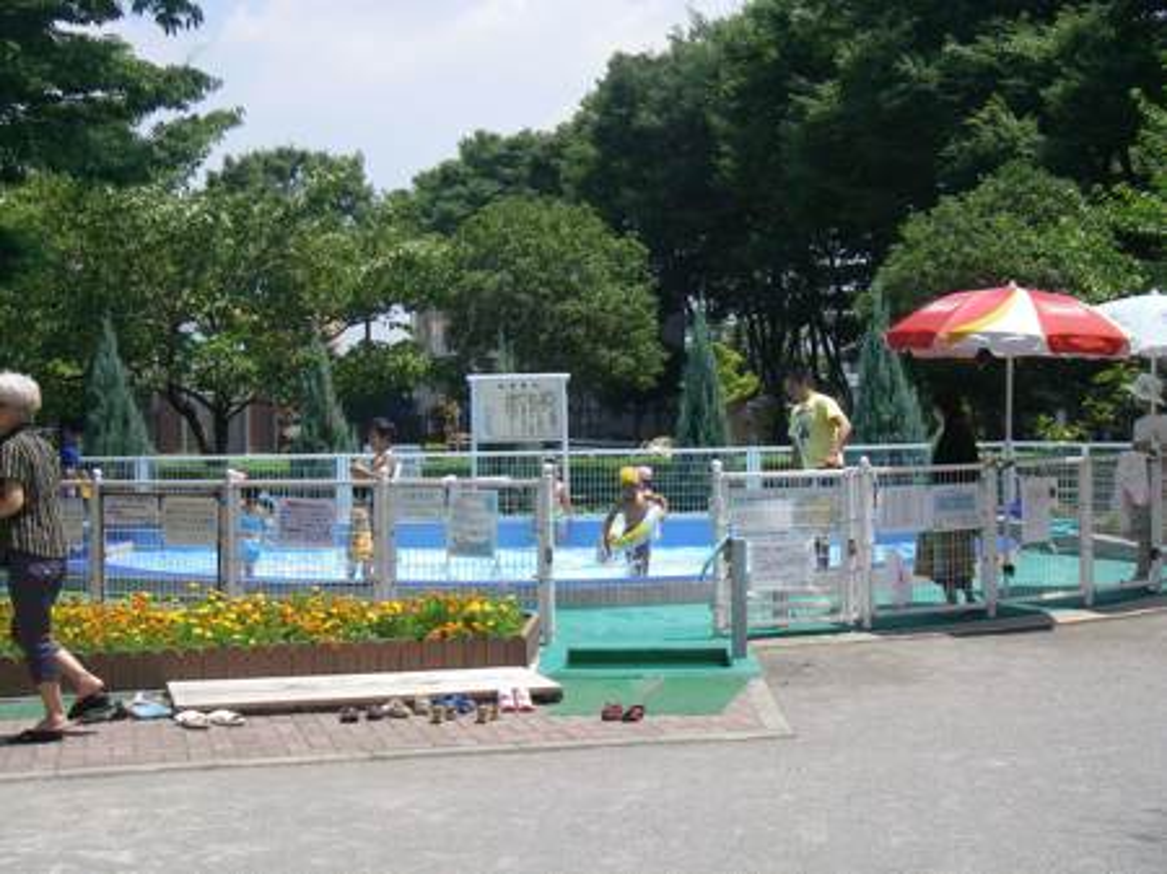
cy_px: 437
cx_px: 584
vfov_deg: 26.5
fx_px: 1853
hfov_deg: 35.0
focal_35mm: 55
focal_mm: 9.2
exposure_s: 1/160
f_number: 7.2
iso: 64
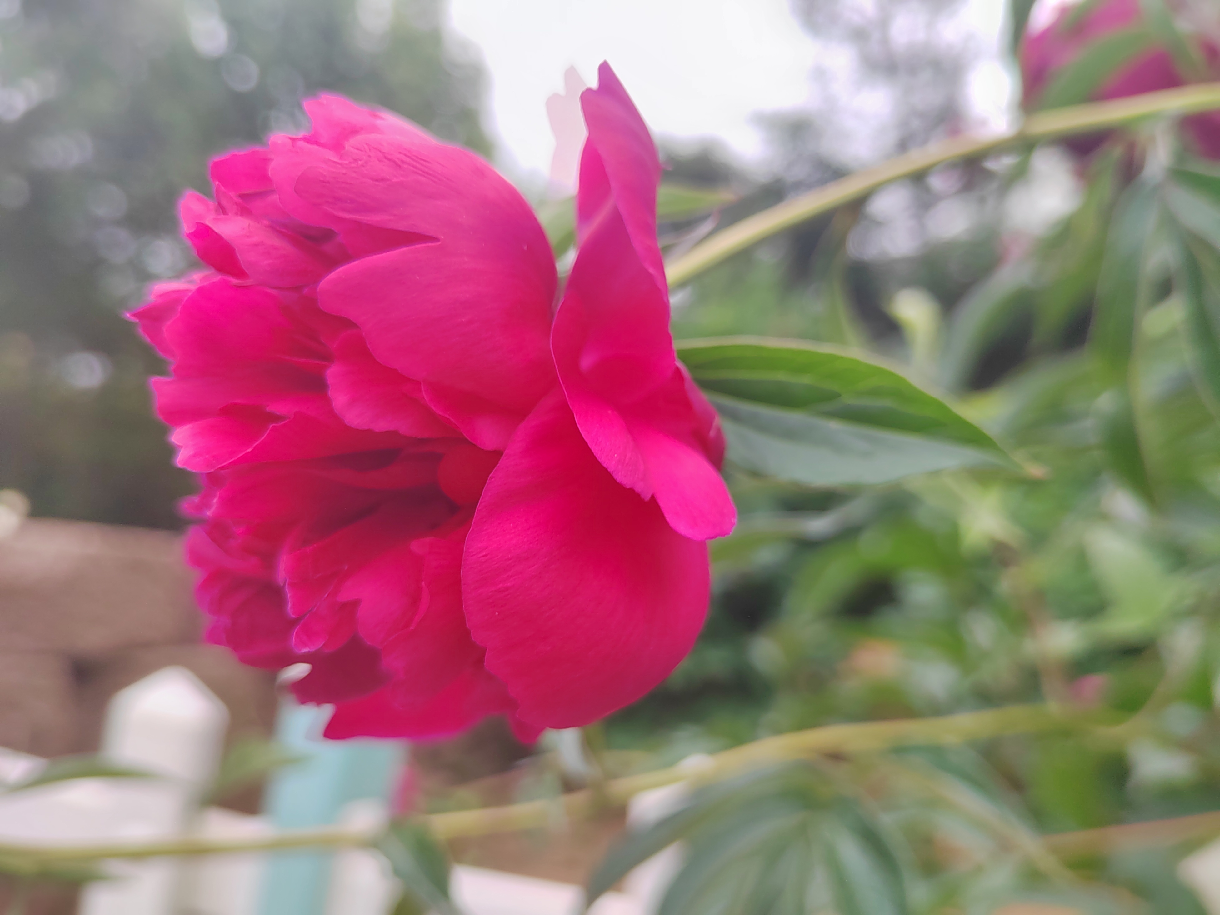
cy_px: 458
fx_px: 811
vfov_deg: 58.9
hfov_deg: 73.9
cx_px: 610
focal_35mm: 23
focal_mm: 5.52
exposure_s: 1/134
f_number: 1.9
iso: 100
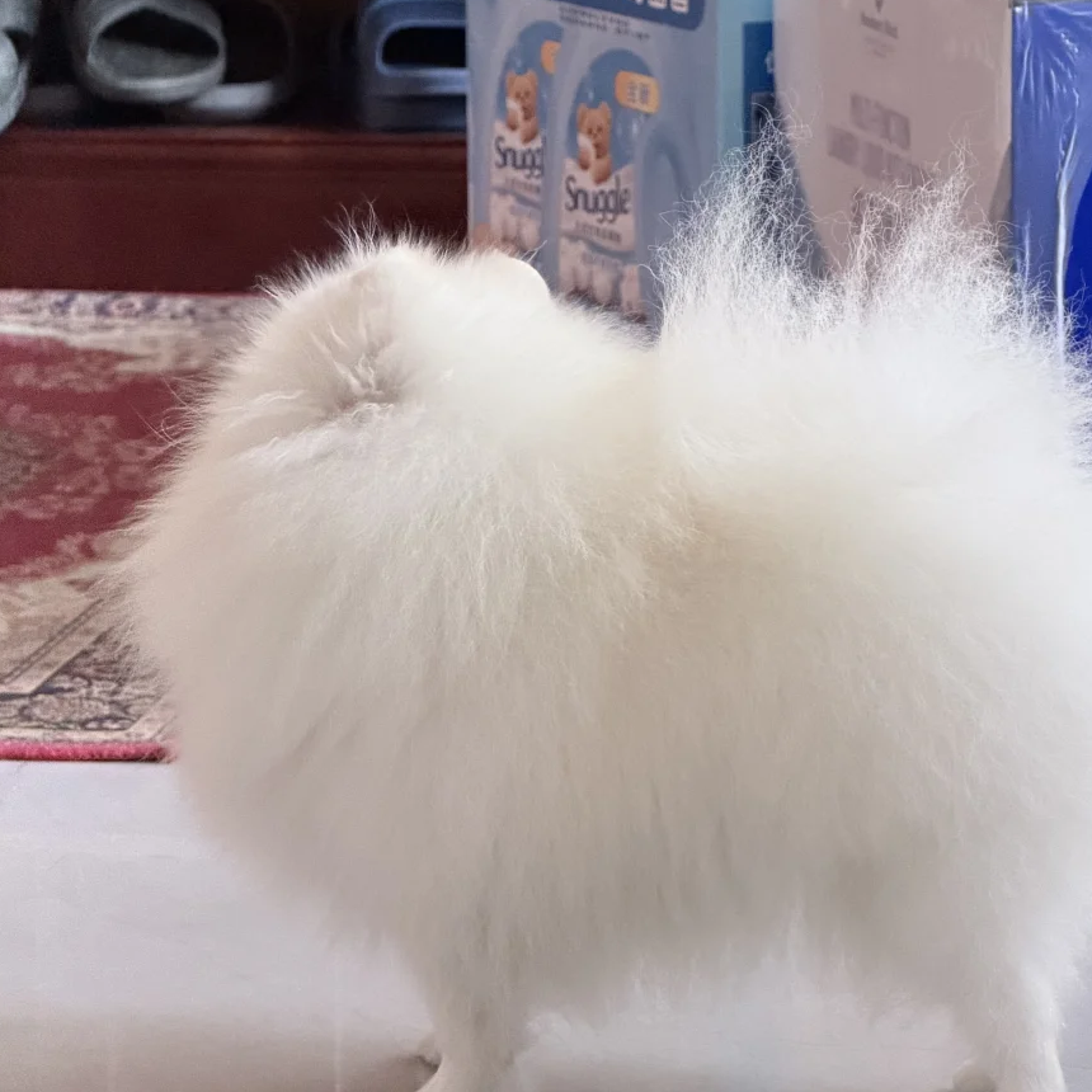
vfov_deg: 11.8
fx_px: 5282
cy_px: 504
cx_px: 627
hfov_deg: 11.8
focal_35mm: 148
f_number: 2.8
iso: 640
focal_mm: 16.89
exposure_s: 1/46
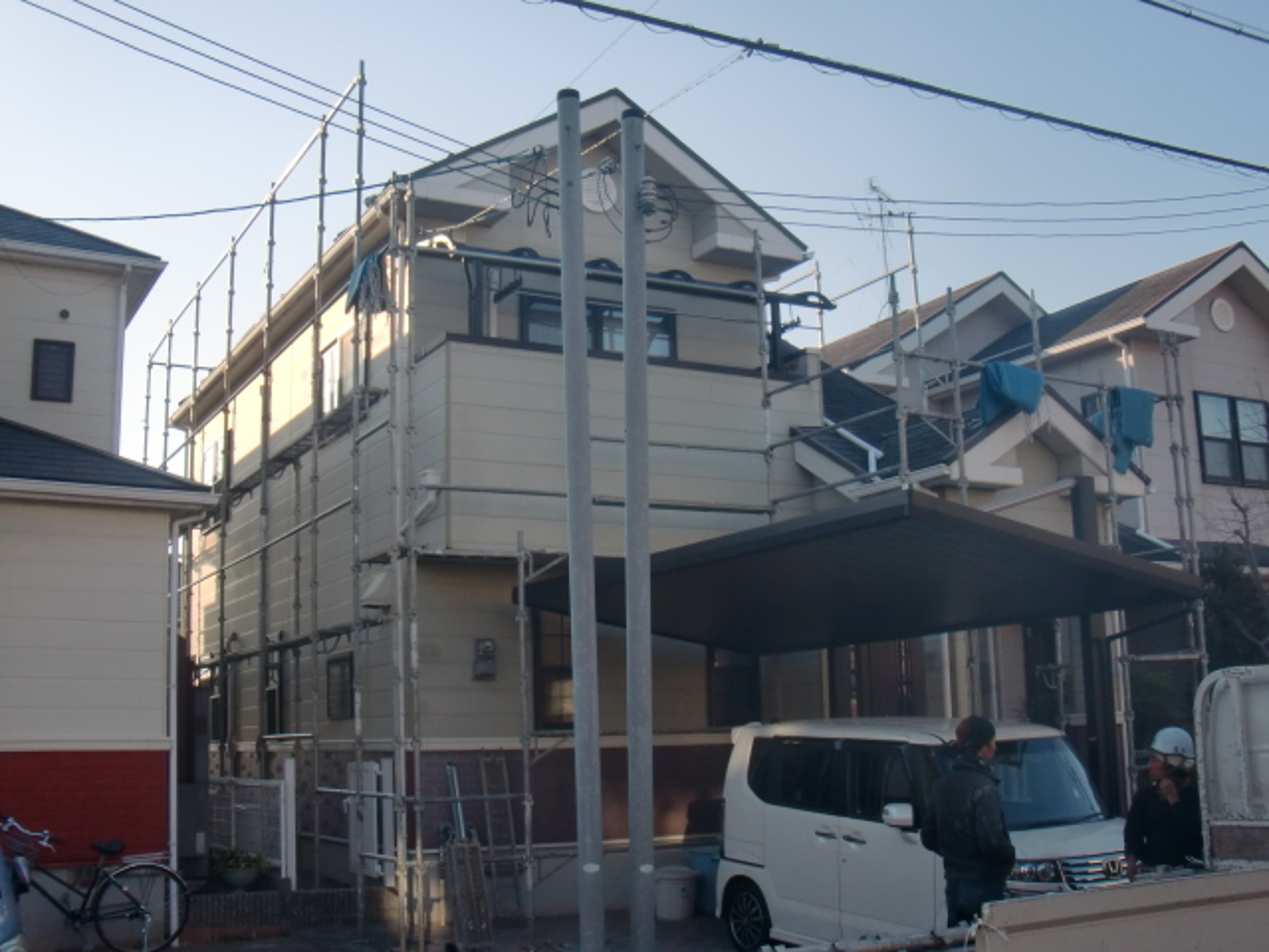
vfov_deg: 37.7
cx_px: 634
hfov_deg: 49.0
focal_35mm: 38
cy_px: 476
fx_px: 1393
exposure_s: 1/320
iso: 64
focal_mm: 6.66
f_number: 3.9
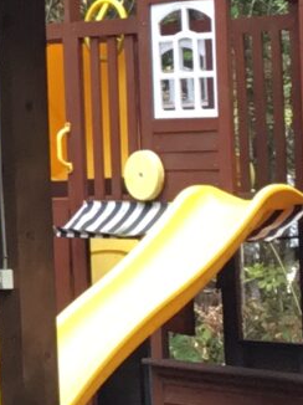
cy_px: 159
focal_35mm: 195
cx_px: -452
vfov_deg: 10.1
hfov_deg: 7.1
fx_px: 2279
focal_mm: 3.3
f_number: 2.4
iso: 40
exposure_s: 1/120
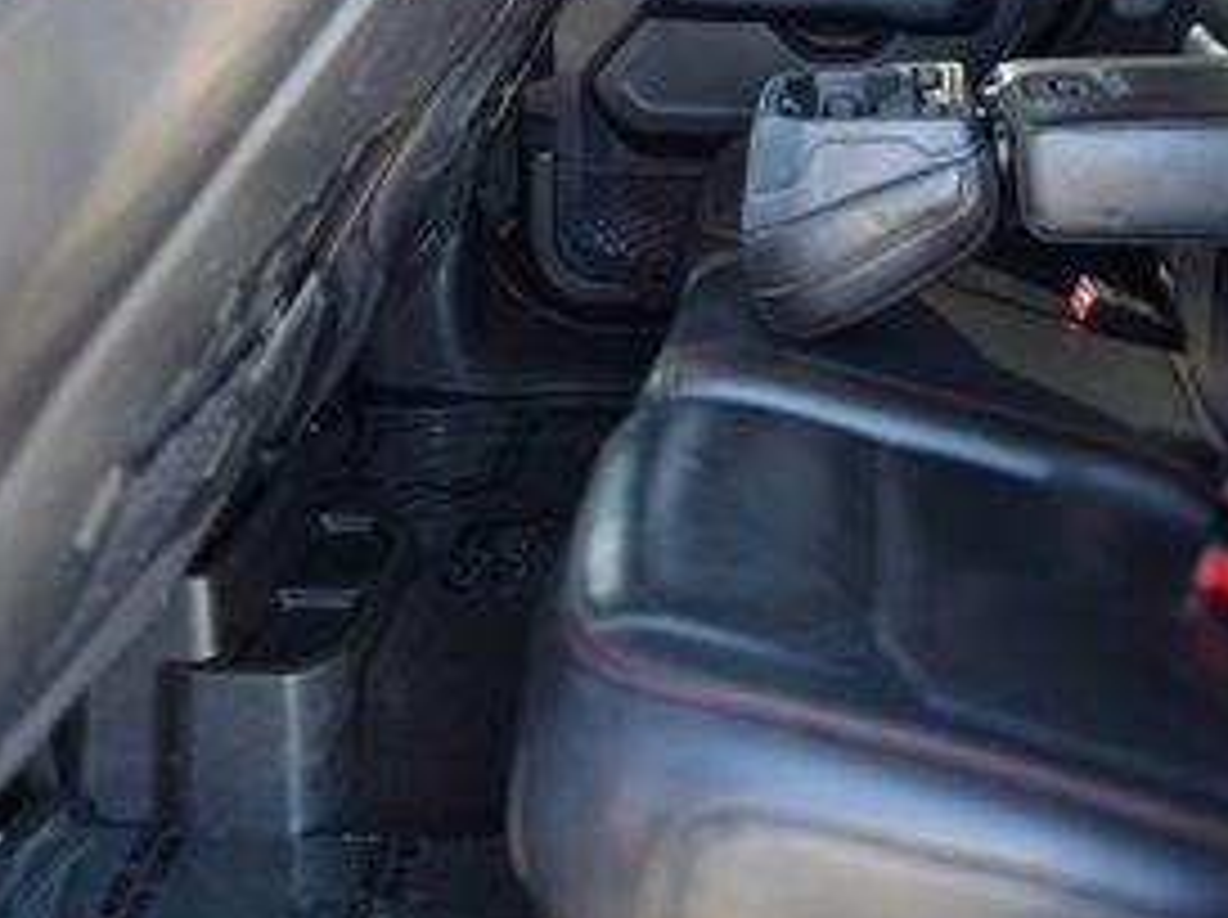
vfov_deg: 25.6
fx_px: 1913
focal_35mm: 54
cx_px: 738
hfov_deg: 35.5
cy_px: 4
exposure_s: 1/180
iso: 200
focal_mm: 6.3
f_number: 1.7
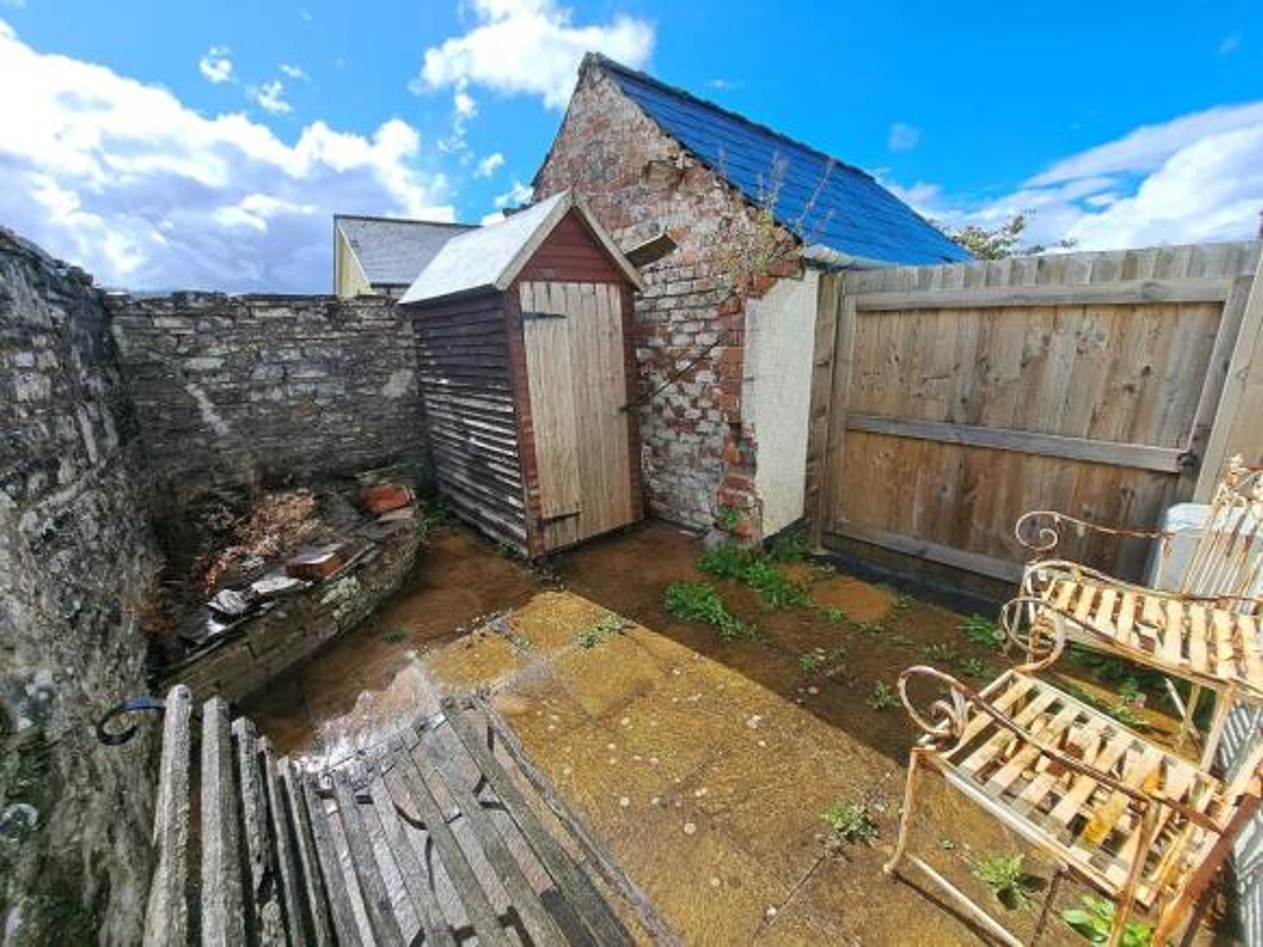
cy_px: 474
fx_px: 474
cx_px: 632
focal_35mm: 13
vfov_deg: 89.9
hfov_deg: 106.2
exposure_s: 1/1495
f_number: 2.2
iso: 50
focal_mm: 1.74
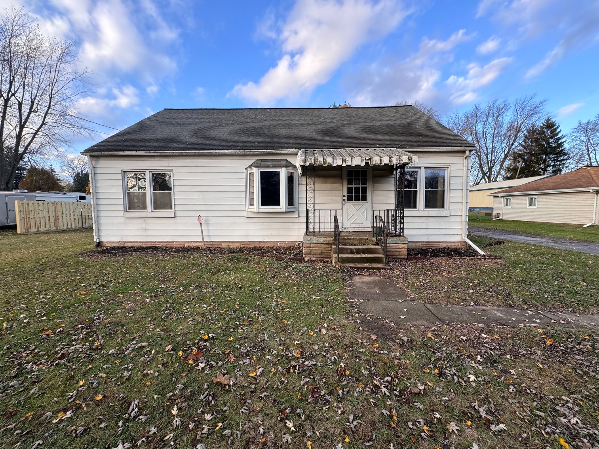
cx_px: 300
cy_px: 224
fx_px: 242
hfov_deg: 102.1
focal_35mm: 14
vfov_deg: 85.7
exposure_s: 1/233
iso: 40
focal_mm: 2.22
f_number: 2.2
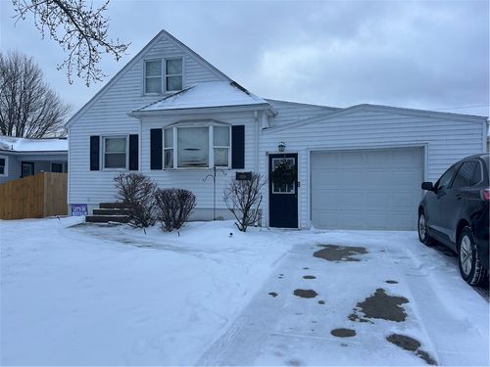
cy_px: 184
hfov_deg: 67.3
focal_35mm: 26
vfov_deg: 53.1
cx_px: 245
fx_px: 368
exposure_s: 1/1575
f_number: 1.5
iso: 50
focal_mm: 5.7
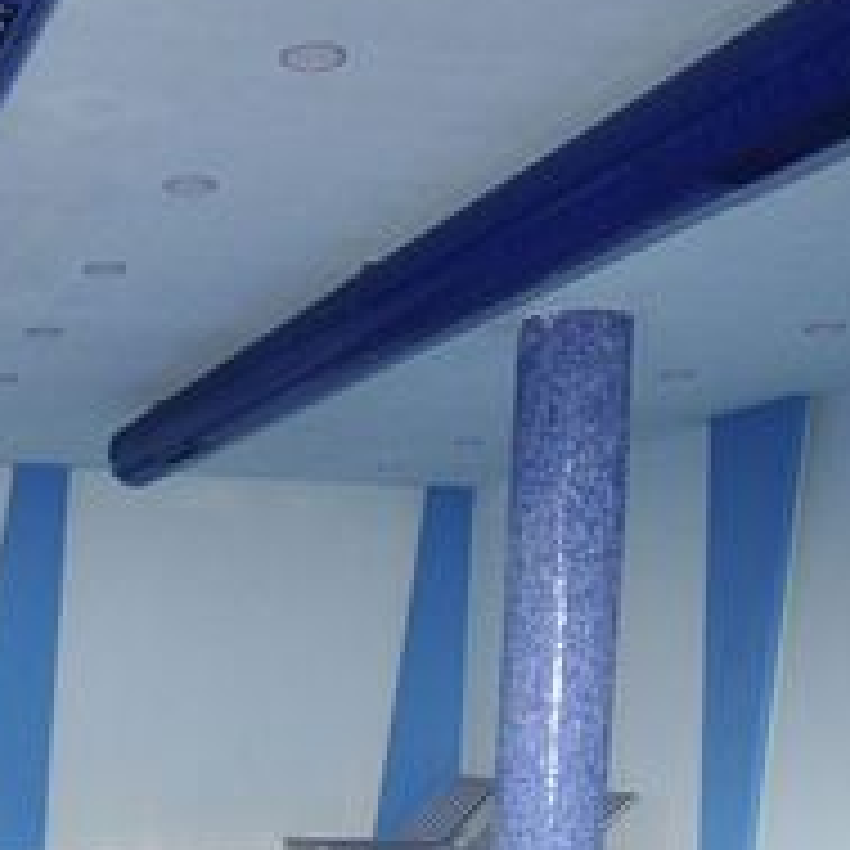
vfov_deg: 28.9
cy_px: 911
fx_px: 1500
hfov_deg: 29.7
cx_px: 18
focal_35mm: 54
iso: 250
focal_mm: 10
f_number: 4.5
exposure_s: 1/60
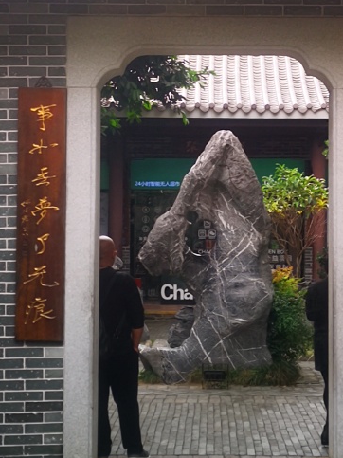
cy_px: 195
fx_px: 1216
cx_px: 244
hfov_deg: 16.0
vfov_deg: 21.3
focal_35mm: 92
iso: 50
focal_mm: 3.95
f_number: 4
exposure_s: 1/559
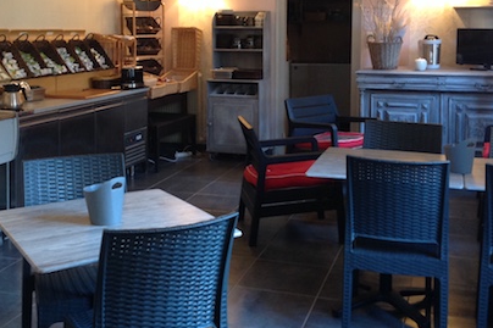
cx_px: 225
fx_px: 739
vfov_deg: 24.8
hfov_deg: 36.9
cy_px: 84
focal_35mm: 54
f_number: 2.4
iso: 125
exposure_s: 1/15
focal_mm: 4.28
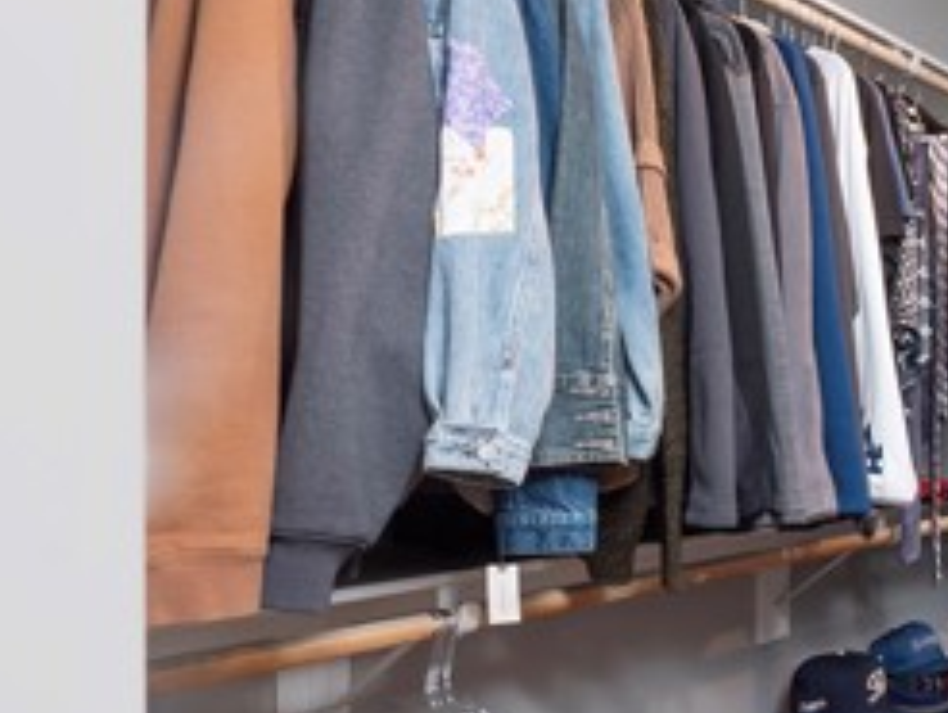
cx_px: 1198
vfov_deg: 36.6
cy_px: 455
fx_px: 1069
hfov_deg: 35.1
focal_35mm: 39
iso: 200
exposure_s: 1/8
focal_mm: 7
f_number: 8
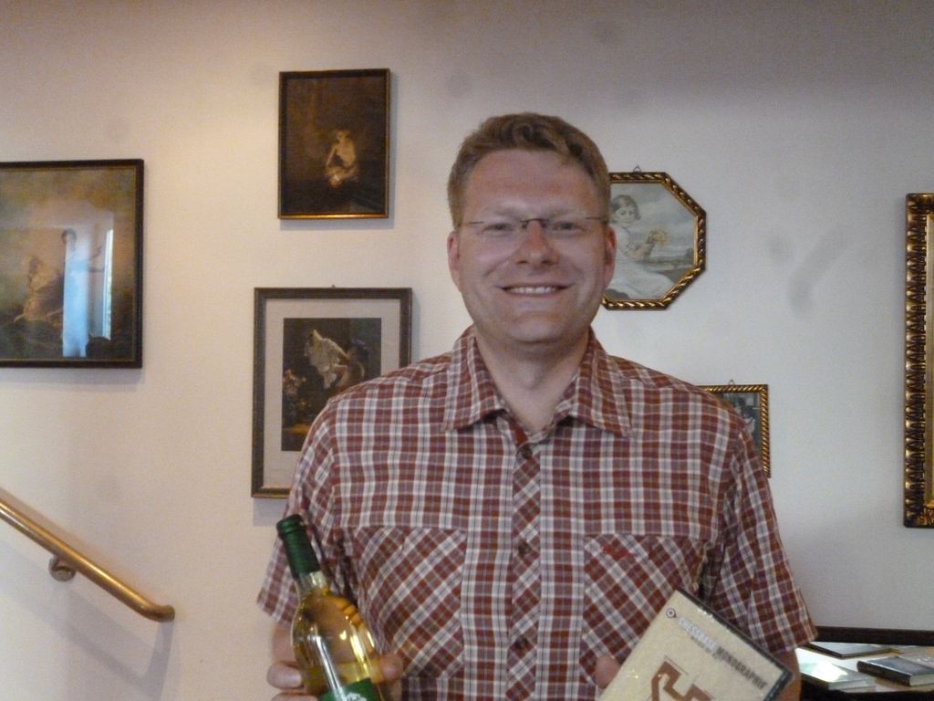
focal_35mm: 48
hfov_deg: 39.7
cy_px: 350
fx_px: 1295
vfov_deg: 30.3
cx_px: 467
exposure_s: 1/15
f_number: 4
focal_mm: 8.6
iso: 1250
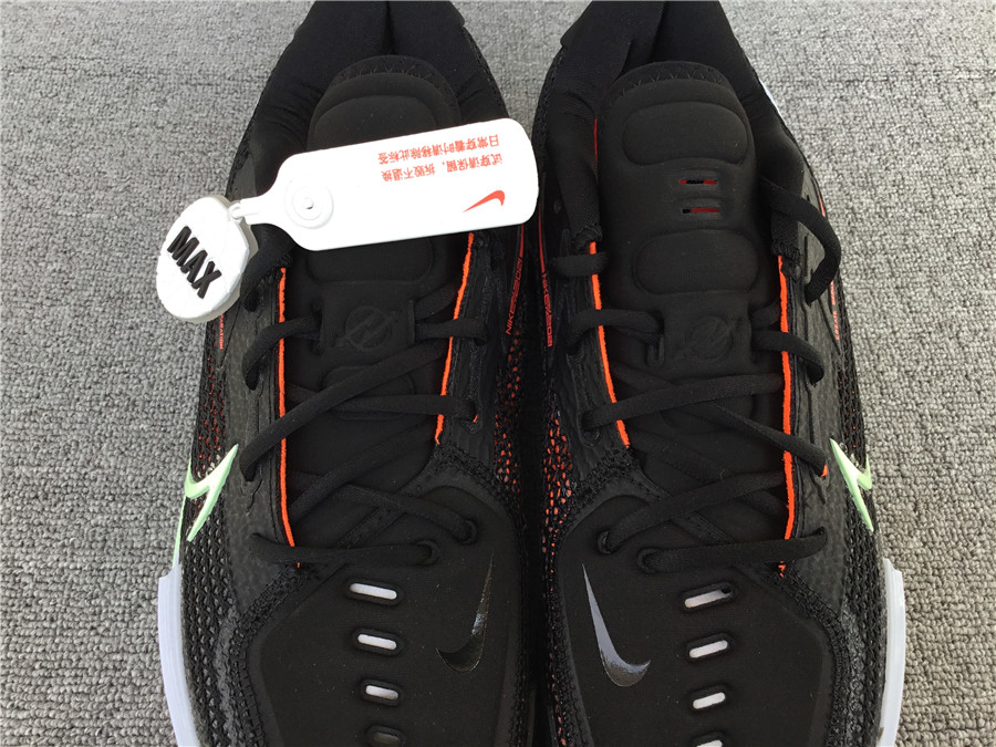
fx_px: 892
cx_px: 498
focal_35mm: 31
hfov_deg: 58.4
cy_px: 374
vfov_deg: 45.4
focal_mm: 3.3
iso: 25
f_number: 2.4
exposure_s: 1/240
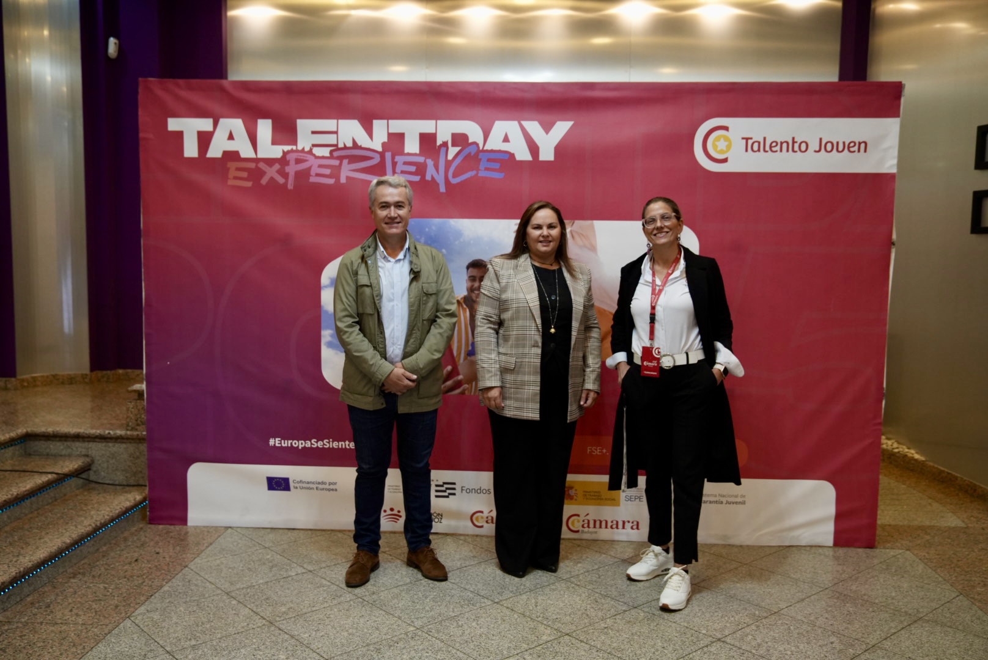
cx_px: 494
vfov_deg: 41.2
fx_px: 879
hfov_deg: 58.7
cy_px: 330
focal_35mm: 32
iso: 2000
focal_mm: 32
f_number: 4
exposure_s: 1/320
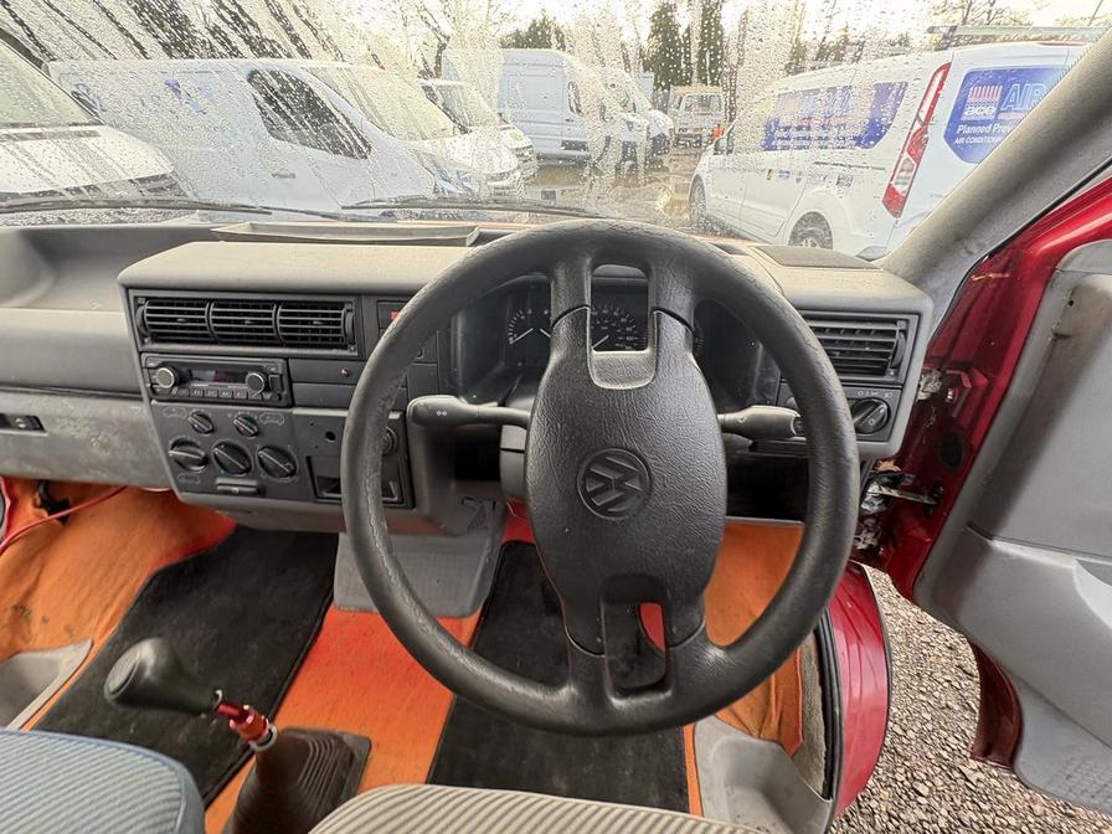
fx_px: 450
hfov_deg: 102.1
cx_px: 556
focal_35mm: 14
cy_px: 417
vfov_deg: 85.7
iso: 200
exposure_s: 1/99
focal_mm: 2.22
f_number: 2.2
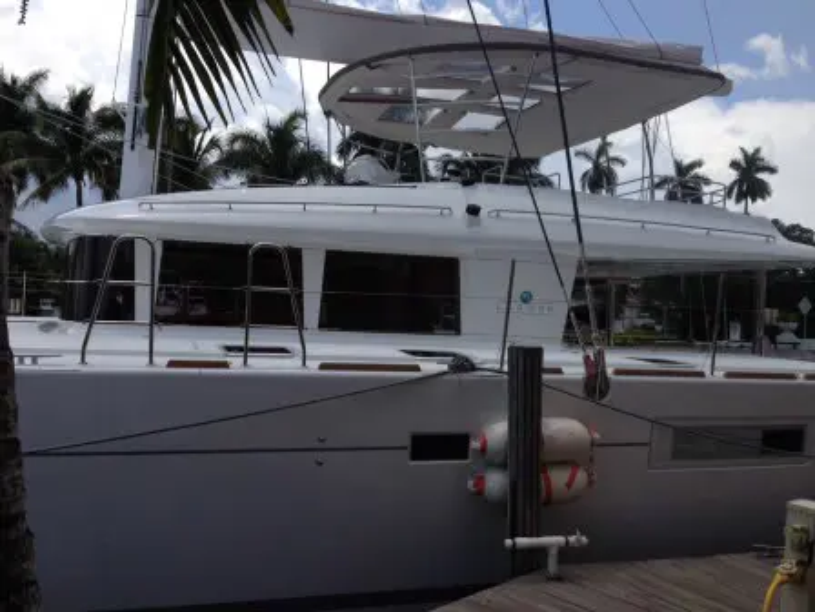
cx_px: 408
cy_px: 306
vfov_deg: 42.9
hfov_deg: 55.4
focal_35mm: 33
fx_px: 777
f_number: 2.4
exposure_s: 1/1869
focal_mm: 4.12
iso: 50
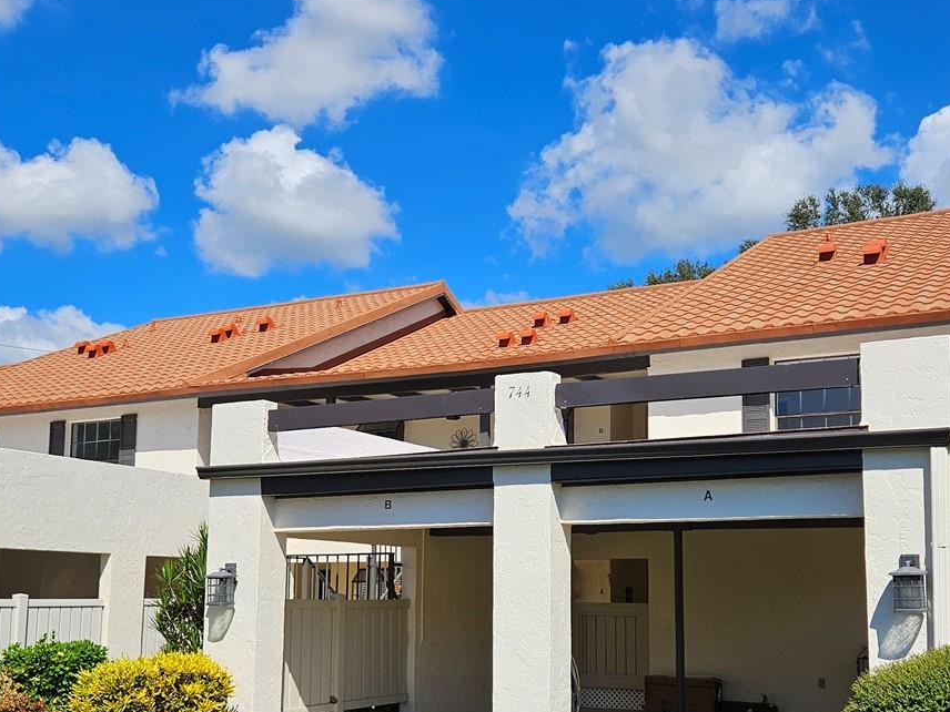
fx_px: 1180
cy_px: 454
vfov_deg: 33.4
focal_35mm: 43
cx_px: 502
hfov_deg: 43.8
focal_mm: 5.4
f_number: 1.8
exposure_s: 1/3203
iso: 25
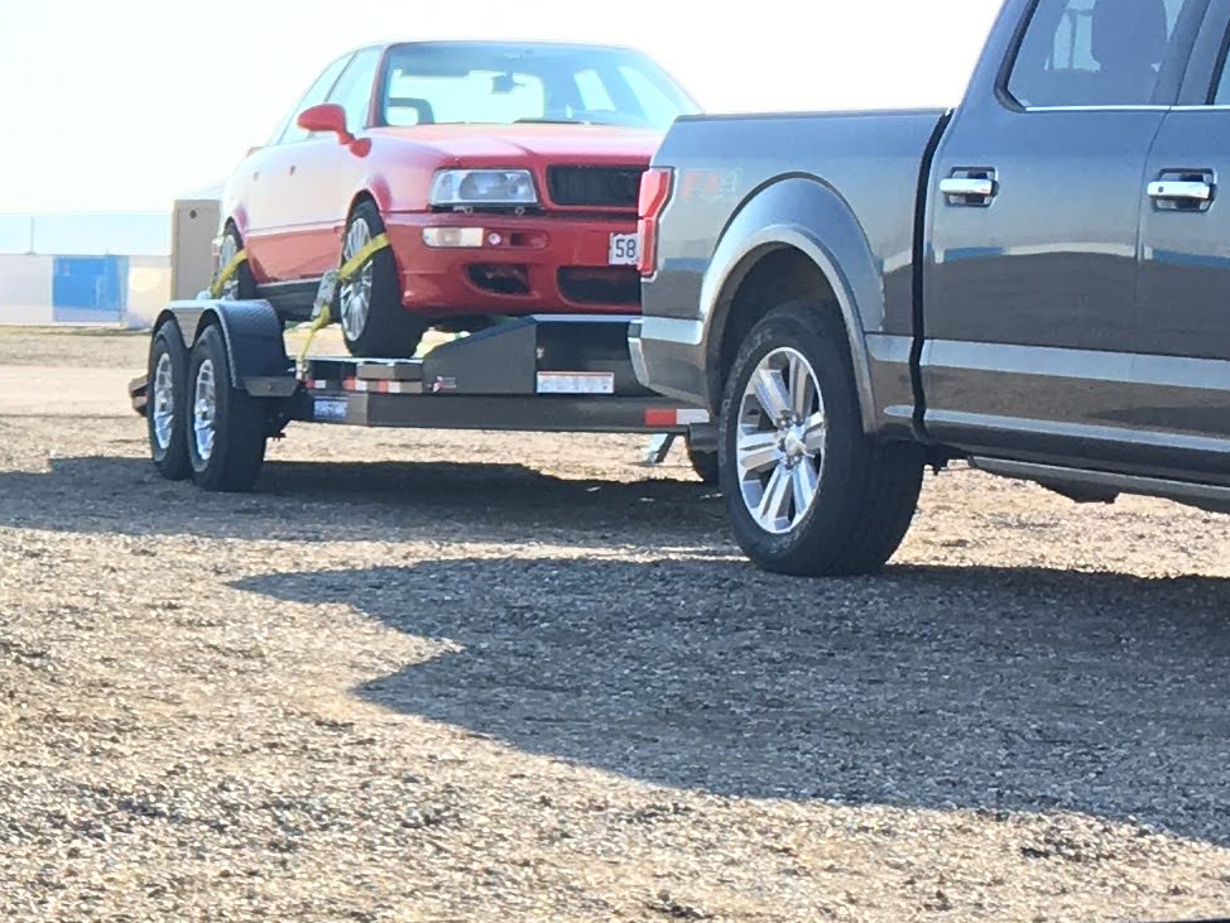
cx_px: -516
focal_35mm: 120
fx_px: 4265
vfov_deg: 12.3
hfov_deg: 15.4
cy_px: 569
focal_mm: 4.15
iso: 25
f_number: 2.2
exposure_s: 1/392
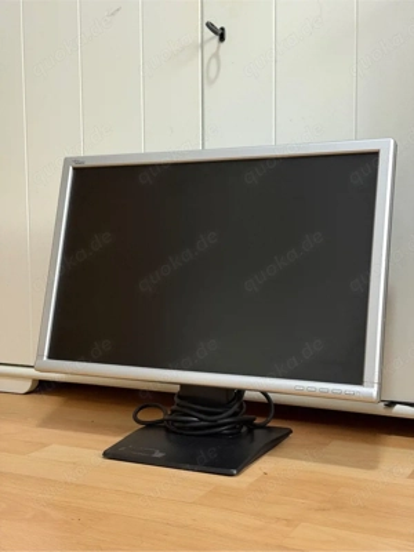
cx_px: 207
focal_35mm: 48
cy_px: 276
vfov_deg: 39.7
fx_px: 765
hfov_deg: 30.3
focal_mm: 6.76
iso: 500
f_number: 1.78
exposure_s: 1/31
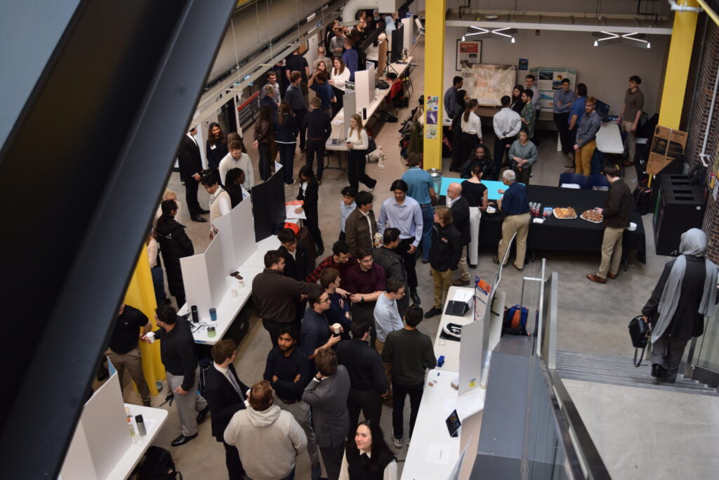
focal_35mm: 38
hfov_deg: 51.3
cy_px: 240
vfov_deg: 35.5
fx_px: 749
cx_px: 360
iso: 400
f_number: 4.5
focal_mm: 25
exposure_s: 1/80
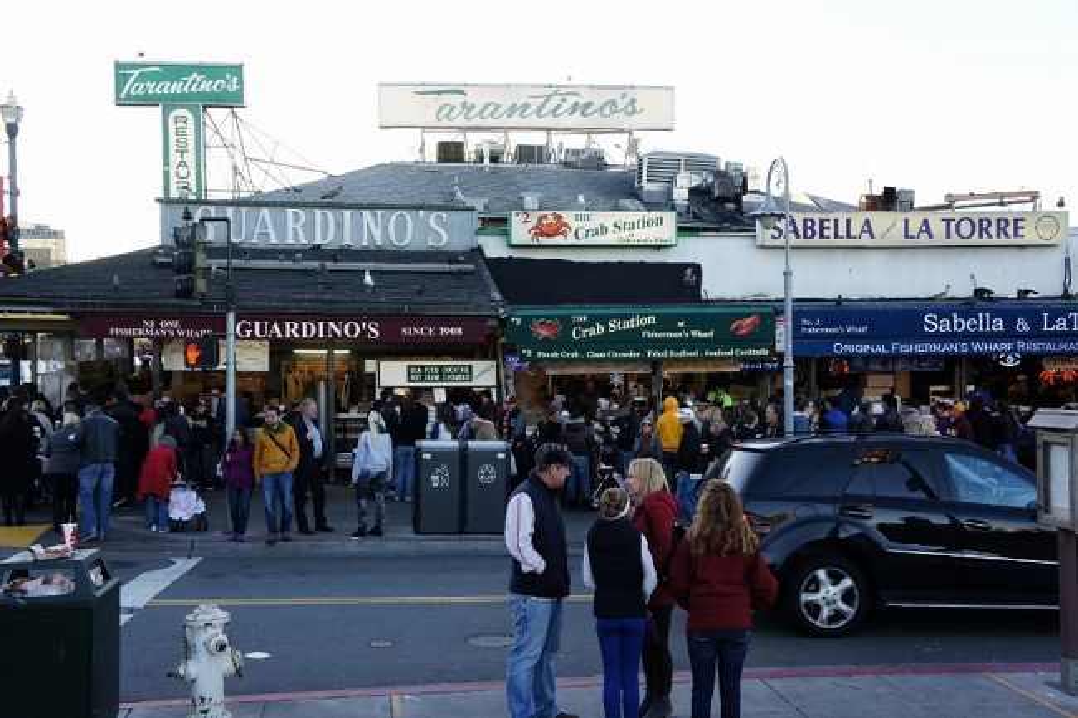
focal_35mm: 40
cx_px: 539
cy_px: 359
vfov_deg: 33.0
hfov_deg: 47.9
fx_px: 1212
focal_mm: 27
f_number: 5.6
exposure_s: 1/80
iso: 200
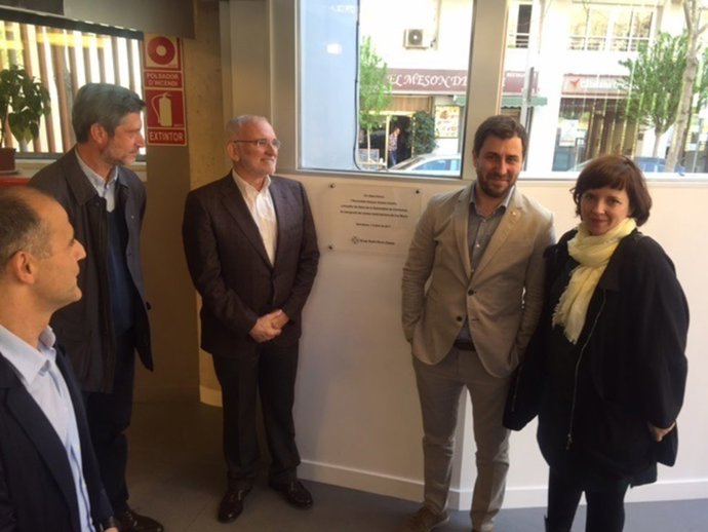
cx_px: 354
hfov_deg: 61.6
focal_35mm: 29
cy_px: 266
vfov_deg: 48.3
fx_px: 593
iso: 32
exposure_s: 1/40
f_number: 2.2
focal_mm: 4.15
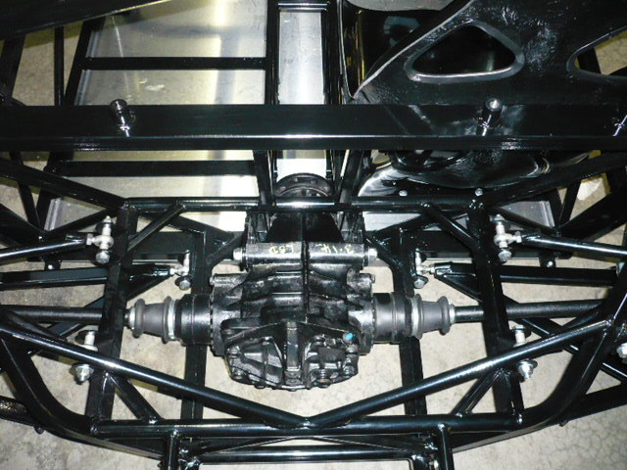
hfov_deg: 52.6
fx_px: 634
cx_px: 314
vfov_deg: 40.7
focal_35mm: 35
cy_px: 235
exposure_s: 1/30
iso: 400
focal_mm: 5.8
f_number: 2.8
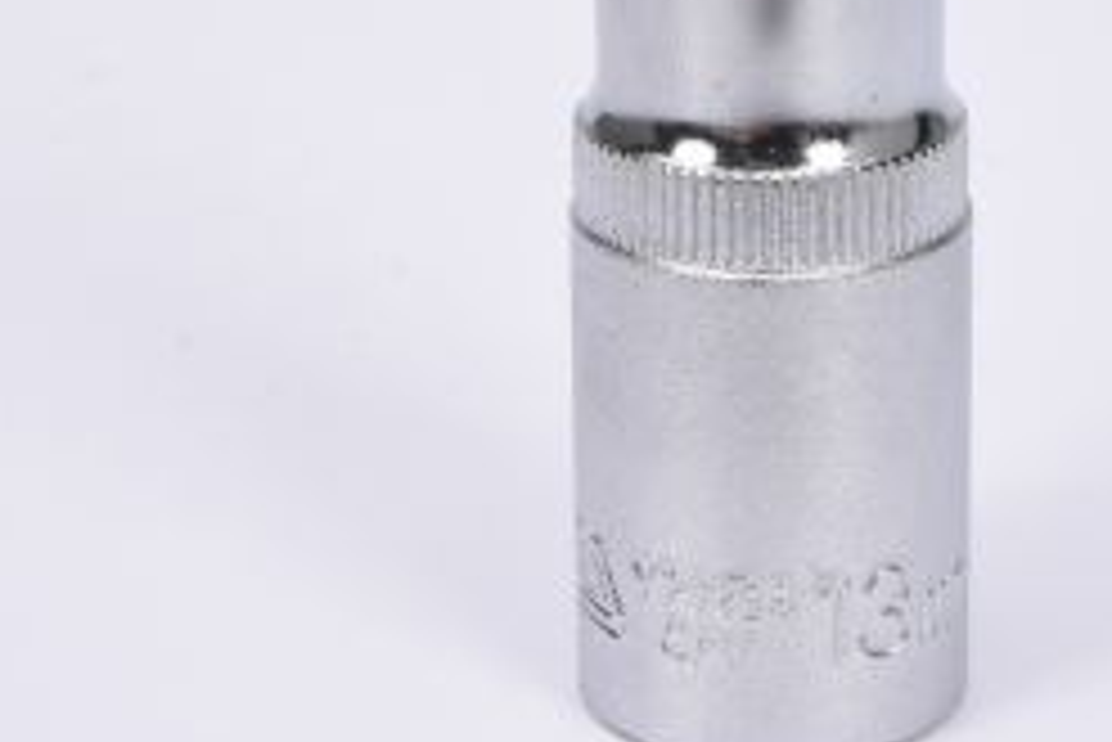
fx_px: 5130
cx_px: 777
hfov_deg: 12.3
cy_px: 31
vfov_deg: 8.2
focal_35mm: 166
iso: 250
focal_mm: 50
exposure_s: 1/125
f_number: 18
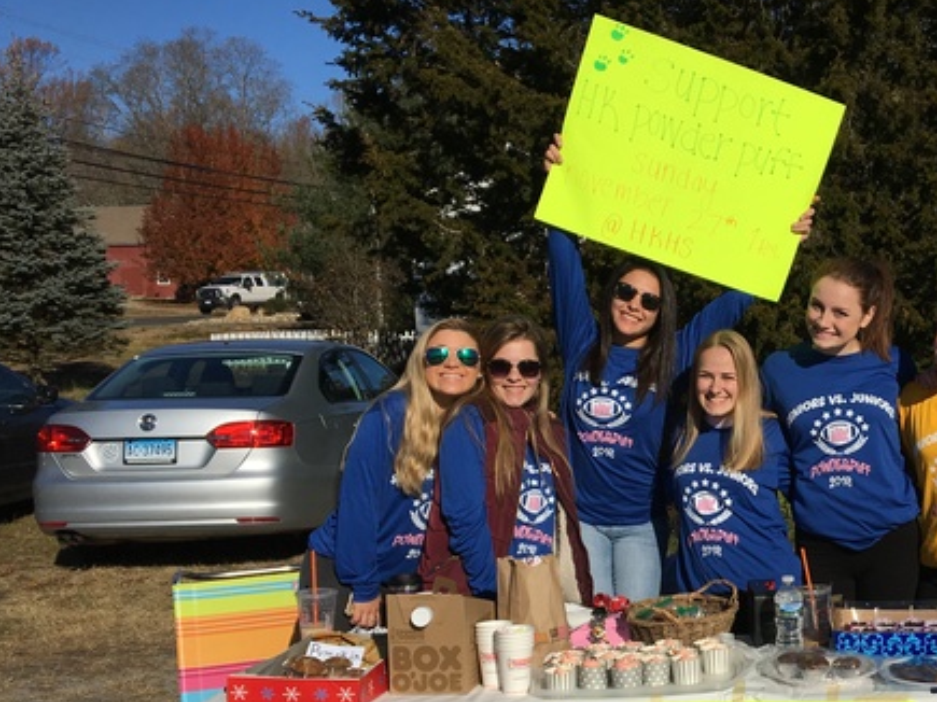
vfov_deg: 30.0
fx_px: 1299
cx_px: 767
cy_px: 478
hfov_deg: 38.0
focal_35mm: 48
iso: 25
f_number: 2.2
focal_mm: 4.15
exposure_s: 1/5128
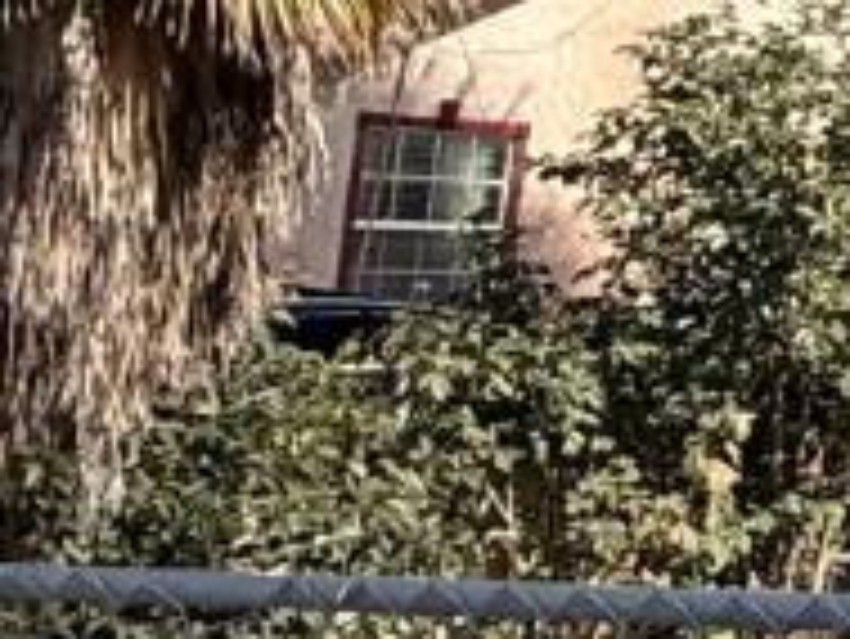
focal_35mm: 111
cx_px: 2258
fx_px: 2727
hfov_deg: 12.3
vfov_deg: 12.9
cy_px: -205
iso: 50
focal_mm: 2.22
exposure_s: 1/1001
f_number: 2.2
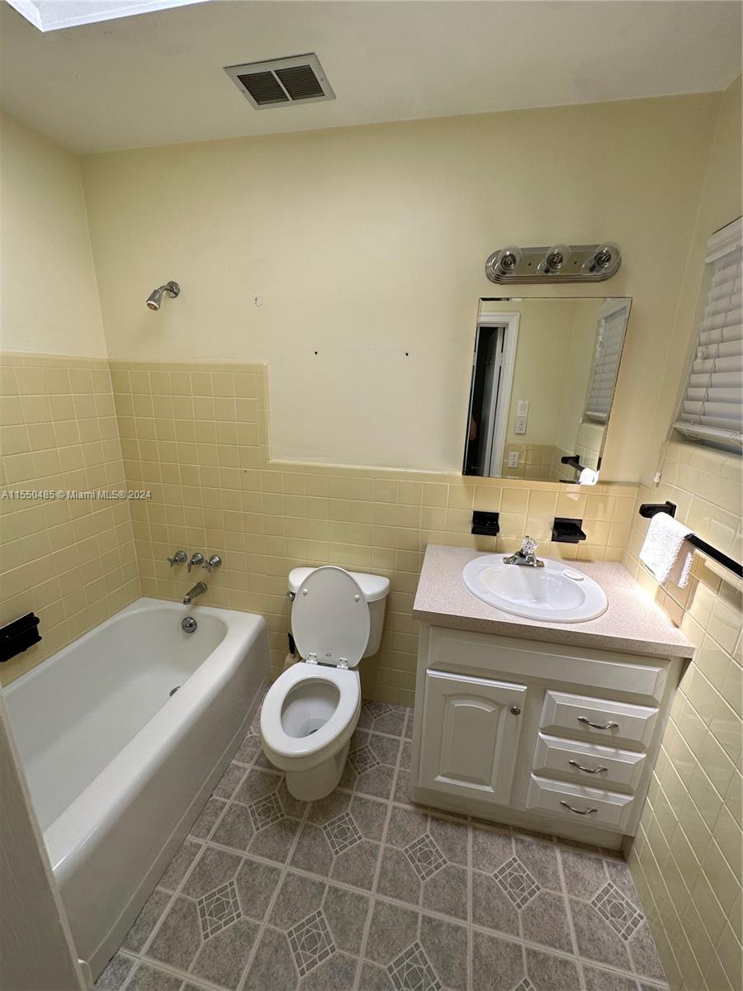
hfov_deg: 85.7
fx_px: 401
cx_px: 372
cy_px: 496
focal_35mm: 14
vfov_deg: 102.1
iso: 50
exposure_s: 1/99
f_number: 2.2
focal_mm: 2.22
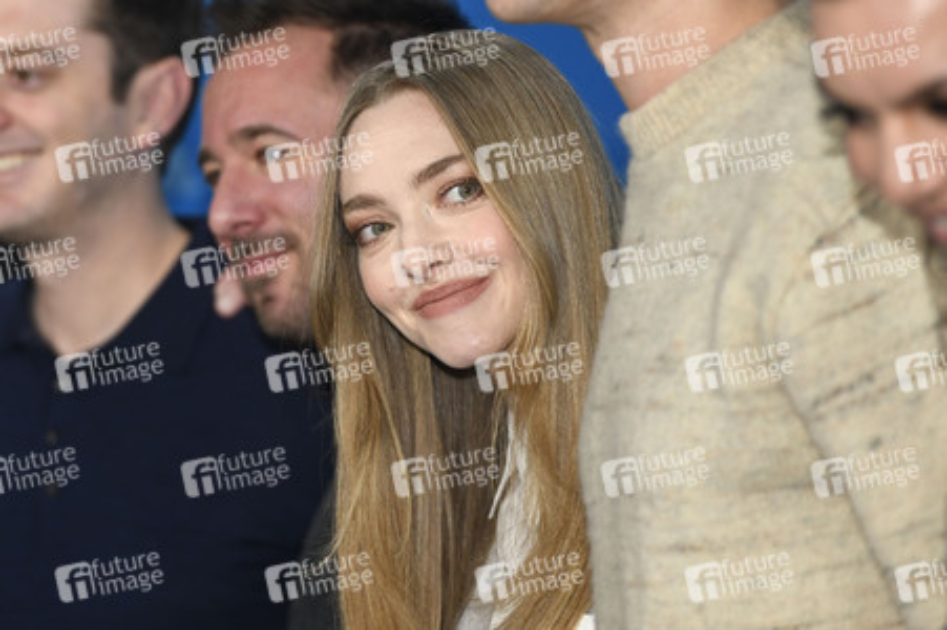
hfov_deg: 10.3
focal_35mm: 200
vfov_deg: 6.9
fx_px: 5257
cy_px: 315
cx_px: 474
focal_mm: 200
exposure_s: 1/400
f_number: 4
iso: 640
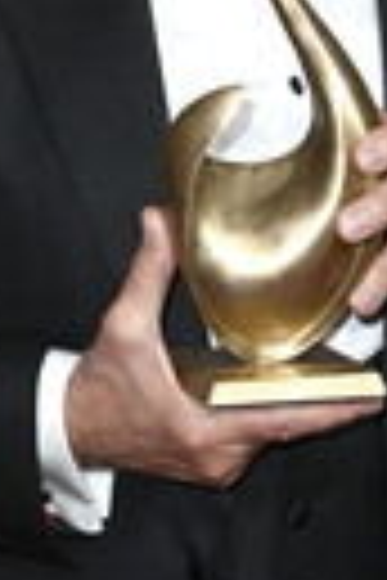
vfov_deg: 8.5
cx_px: 238
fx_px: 3886
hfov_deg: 5.7
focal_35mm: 241
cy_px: 103
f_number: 6.3
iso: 2000
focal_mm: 78
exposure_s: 1/250
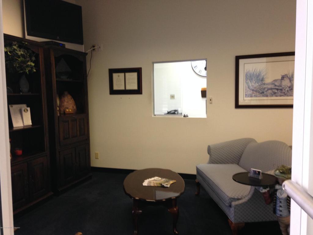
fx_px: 298
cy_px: 118
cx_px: 156
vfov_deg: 42.9
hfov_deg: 55.4
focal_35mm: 33
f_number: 2.4
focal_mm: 4.12
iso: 100
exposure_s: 1/20
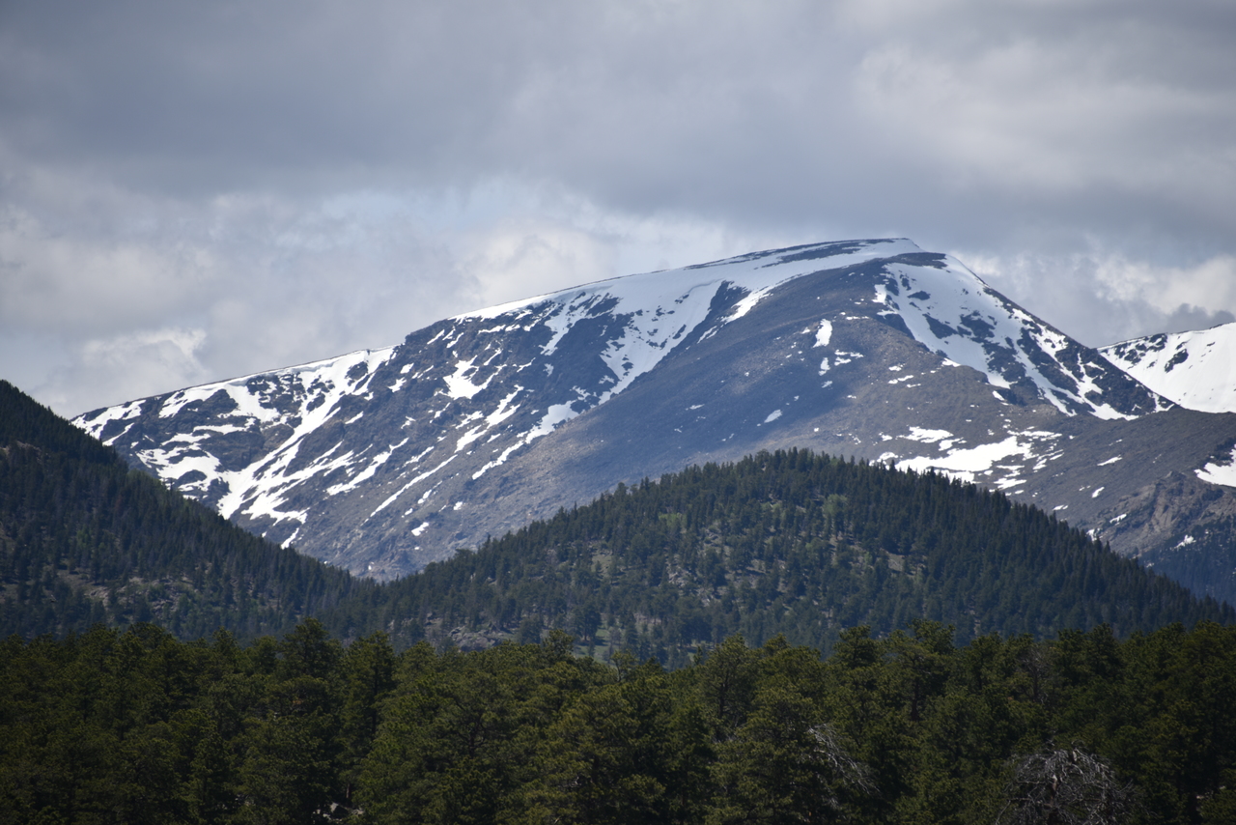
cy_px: 412
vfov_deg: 4.6
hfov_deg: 6.9
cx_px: 618
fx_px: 10302
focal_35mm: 300
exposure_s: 1/640
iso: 100
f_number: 6.3
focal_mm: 300
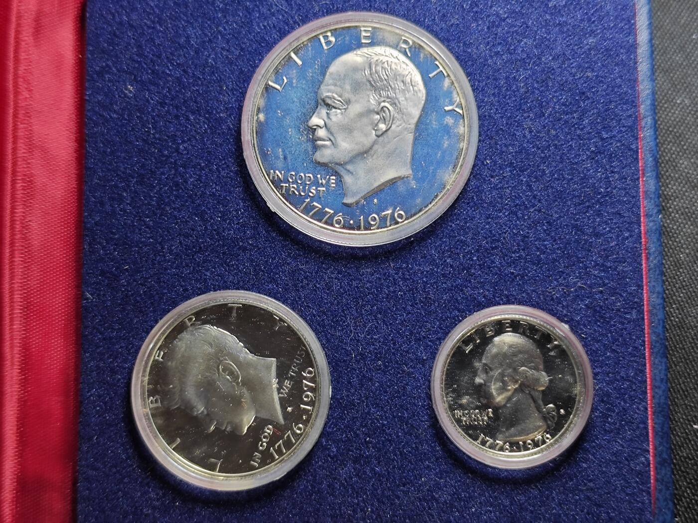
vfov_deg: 29.7
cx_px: 349
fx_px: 988
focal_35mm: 49
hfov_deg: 38.9
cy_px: 262
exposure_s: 1/71
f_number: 1.6
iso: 80
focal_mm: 5.84
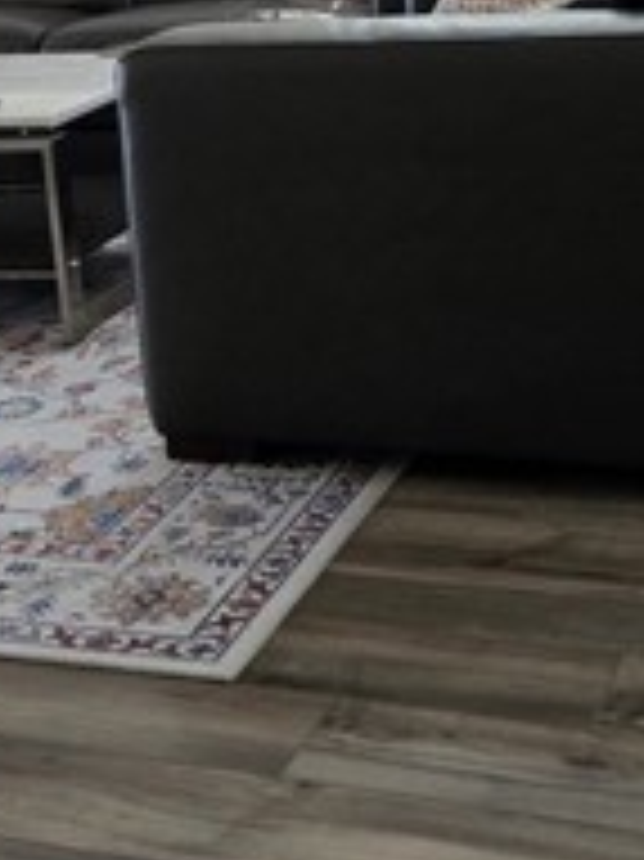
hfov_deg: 19.1
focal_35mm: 77
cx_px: 221
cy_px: 207
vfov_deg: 25.0
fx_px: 1912
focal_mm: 5.4
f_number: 1.8
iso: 500
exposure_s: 1/120
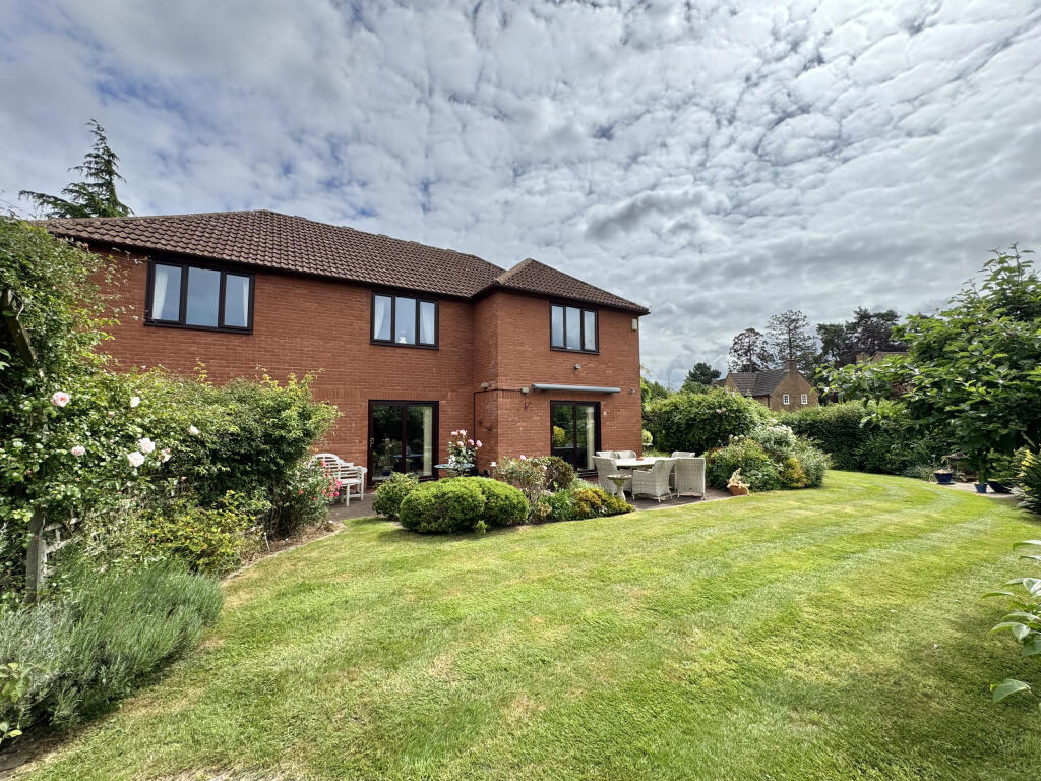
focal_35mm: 14
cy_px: 390
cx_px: 520
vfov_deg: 85.7
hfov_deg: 102.1
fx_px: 421
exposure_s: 1/1832
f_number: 2.2
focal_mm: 2.22
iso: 50
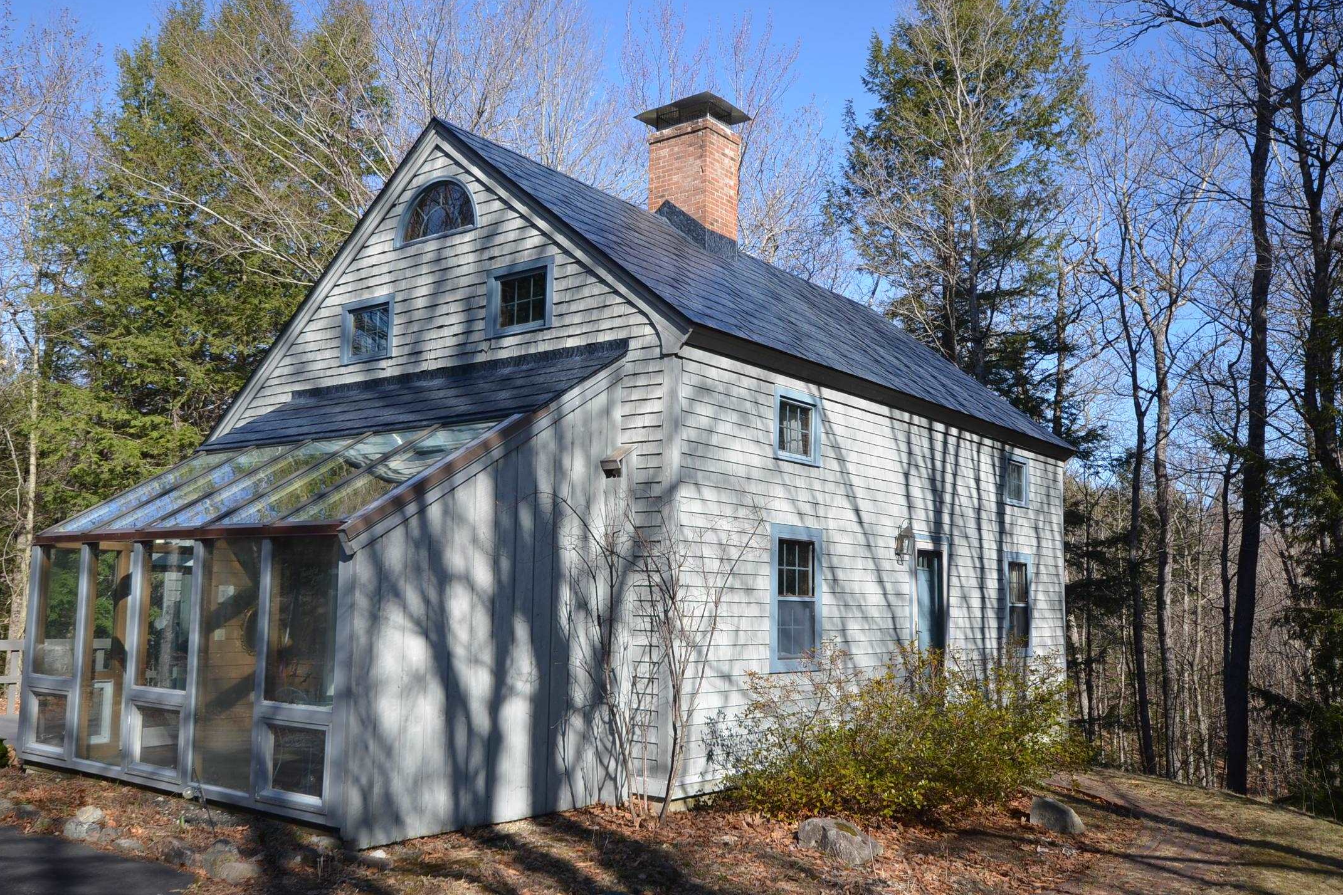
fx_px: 1156
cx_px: 588
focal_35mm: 31
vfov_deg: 42.3
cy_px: 454
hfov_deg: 60.1
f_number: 8
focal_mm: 18
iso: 180
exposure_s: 1/250
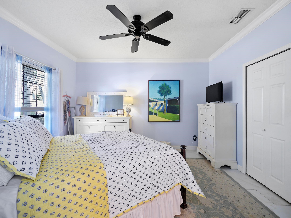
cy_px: 109
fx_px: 118
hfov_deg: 102.1
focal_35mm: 14
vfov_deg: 85.7
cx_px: 146
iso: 400
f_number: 4
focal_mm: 7
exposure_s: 1/5
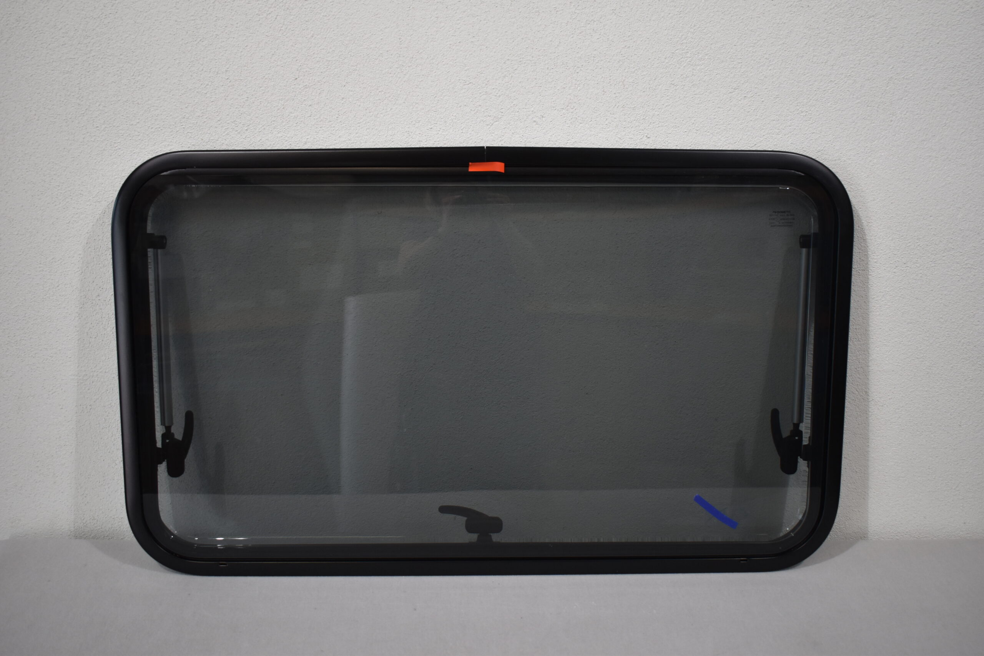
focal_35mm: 38
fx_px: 1025
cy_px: 328
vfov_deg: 35.5
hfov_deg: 51.3
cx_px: 492
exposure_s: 1/250
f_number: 4
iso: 640
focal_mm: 25
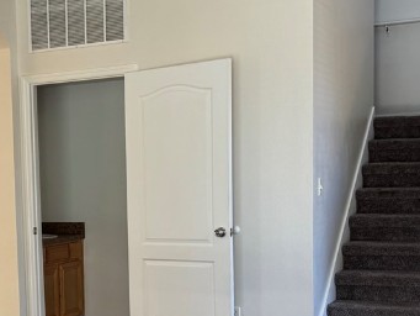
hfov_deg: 25.9
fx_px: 874
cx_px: 18
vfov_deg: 20.2
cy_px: 256
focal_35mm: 72
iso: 125
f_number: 1.78
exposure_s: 1/120
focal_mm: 6.76
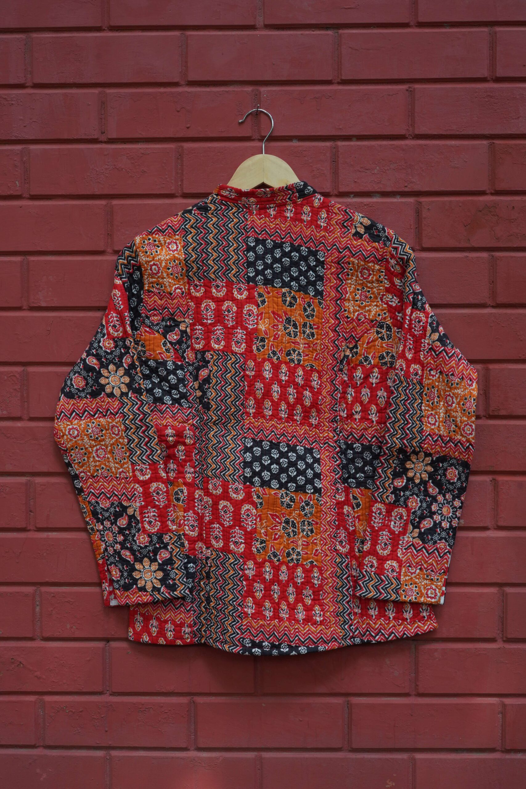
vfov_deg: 39.6
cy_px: 394
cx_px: 263
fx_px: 1096
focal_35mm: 50
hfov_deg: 27.0
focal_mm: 50
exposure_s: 1/160
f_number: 9
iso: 640
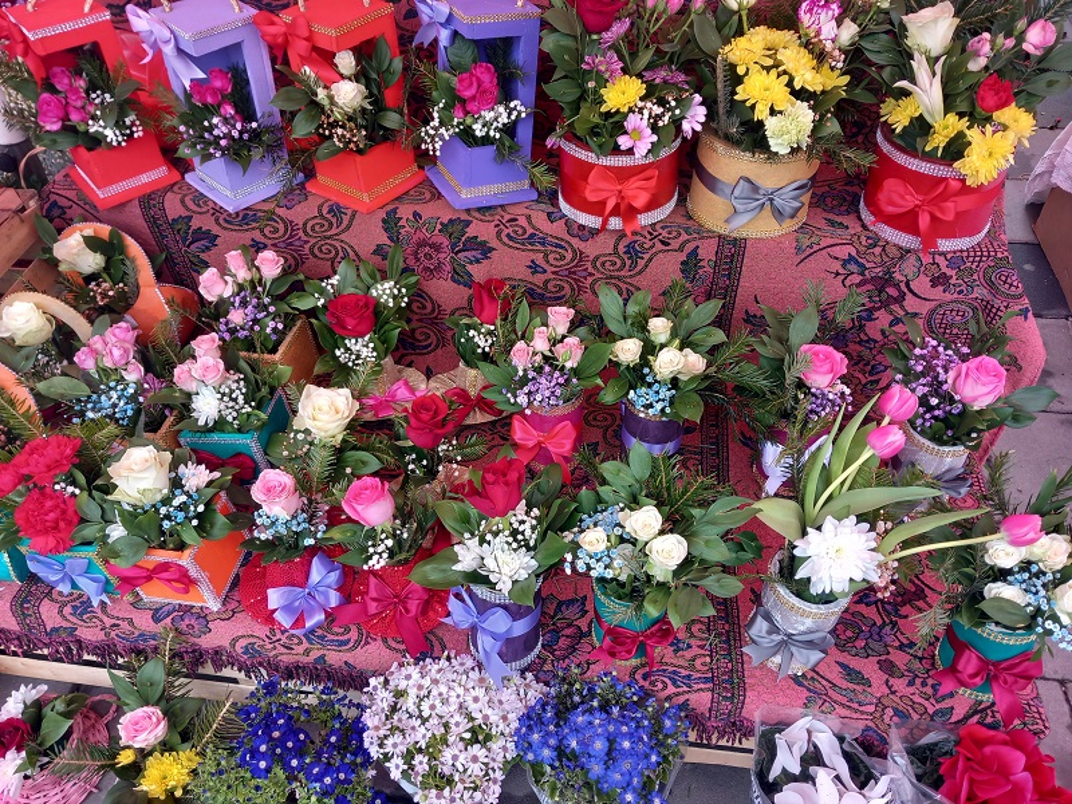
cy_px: 402
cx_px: 536
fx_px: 836
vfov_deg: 51.4
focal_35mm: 27
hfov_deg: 65.3
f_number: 1.8
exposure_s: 1/100
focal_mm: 4
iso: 40
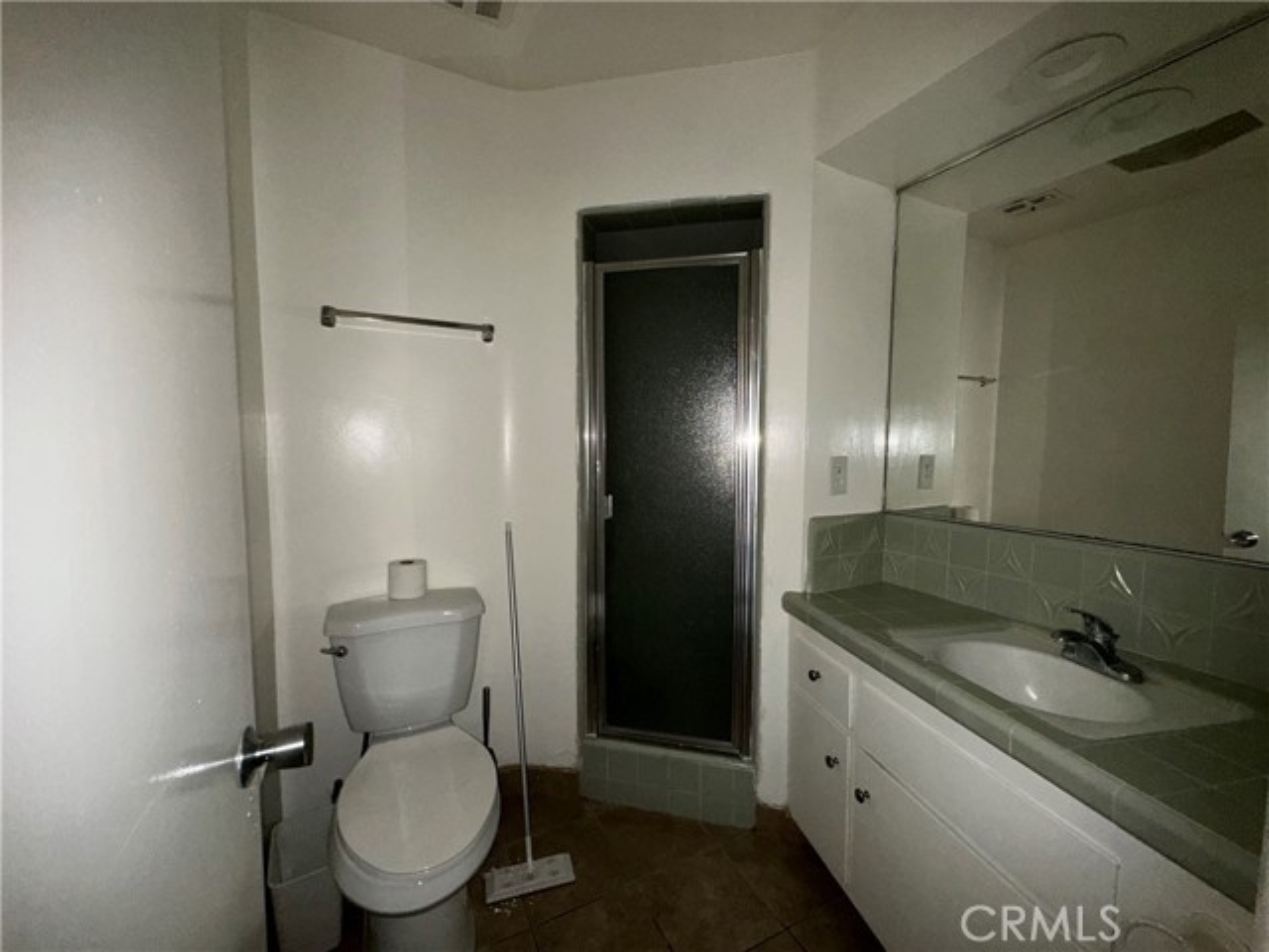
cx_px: 634
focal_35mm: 14
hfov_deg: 102.1
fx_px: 513
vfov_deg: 85.7
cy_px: 476
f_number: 2.2
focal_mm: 2.22
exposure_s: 1/40
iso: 100
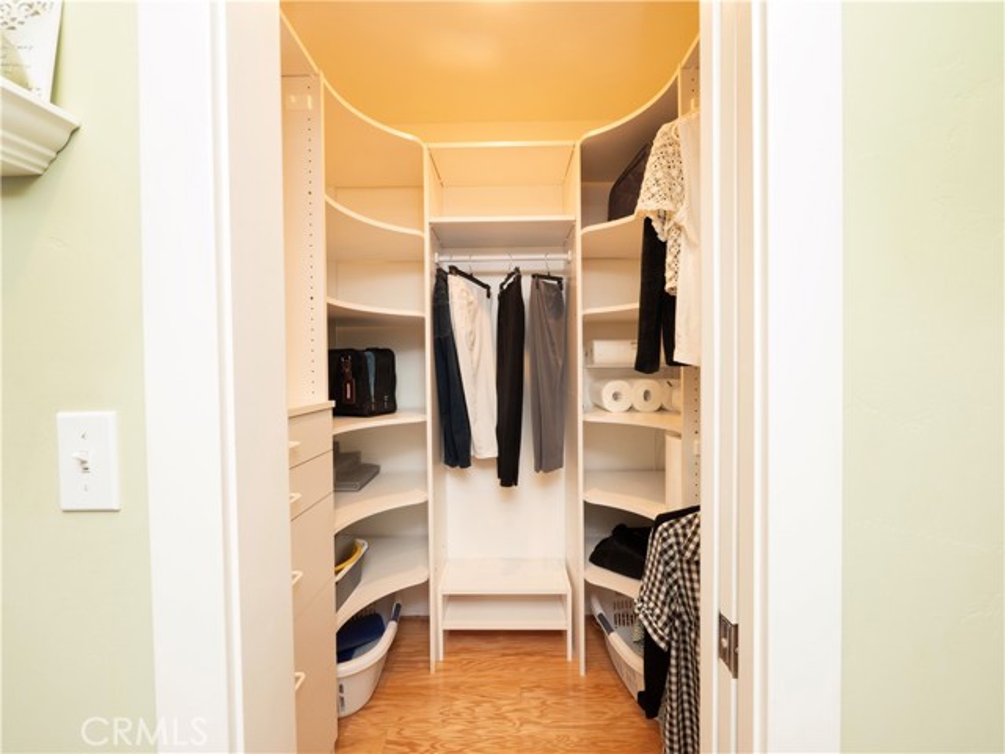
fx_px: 435
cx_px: 502
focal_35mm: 15
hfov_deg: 98.2
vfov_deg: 81.7
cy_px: 377
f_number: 8
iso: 320
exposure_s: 1/5
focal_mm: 7
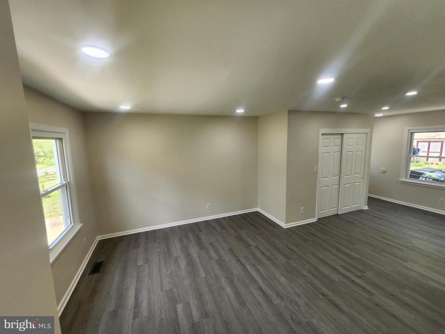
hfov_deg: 106.2
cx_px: 222
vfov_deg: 89.9
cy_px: 167
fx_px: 167
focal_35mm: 13
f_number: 2.2
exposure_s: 1/120
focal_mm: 2.2
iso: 100
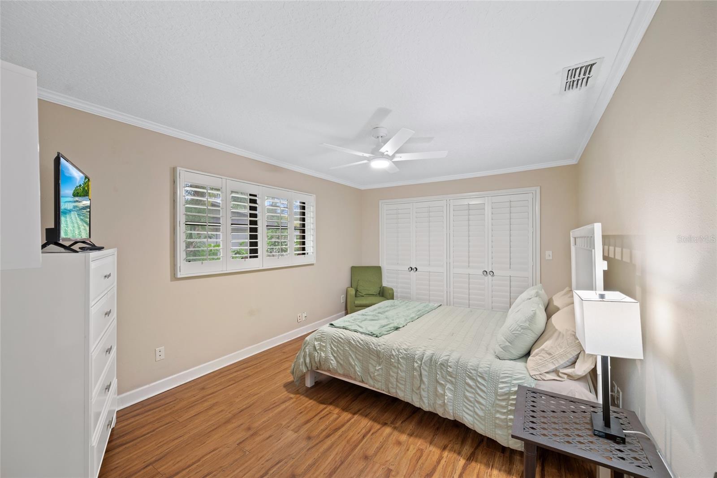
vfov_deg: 81.2
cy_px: 239
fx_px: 279
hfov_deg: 104.2
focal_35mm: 14
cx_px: 358
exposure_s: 1
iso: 250
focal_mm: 14
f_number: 6.3
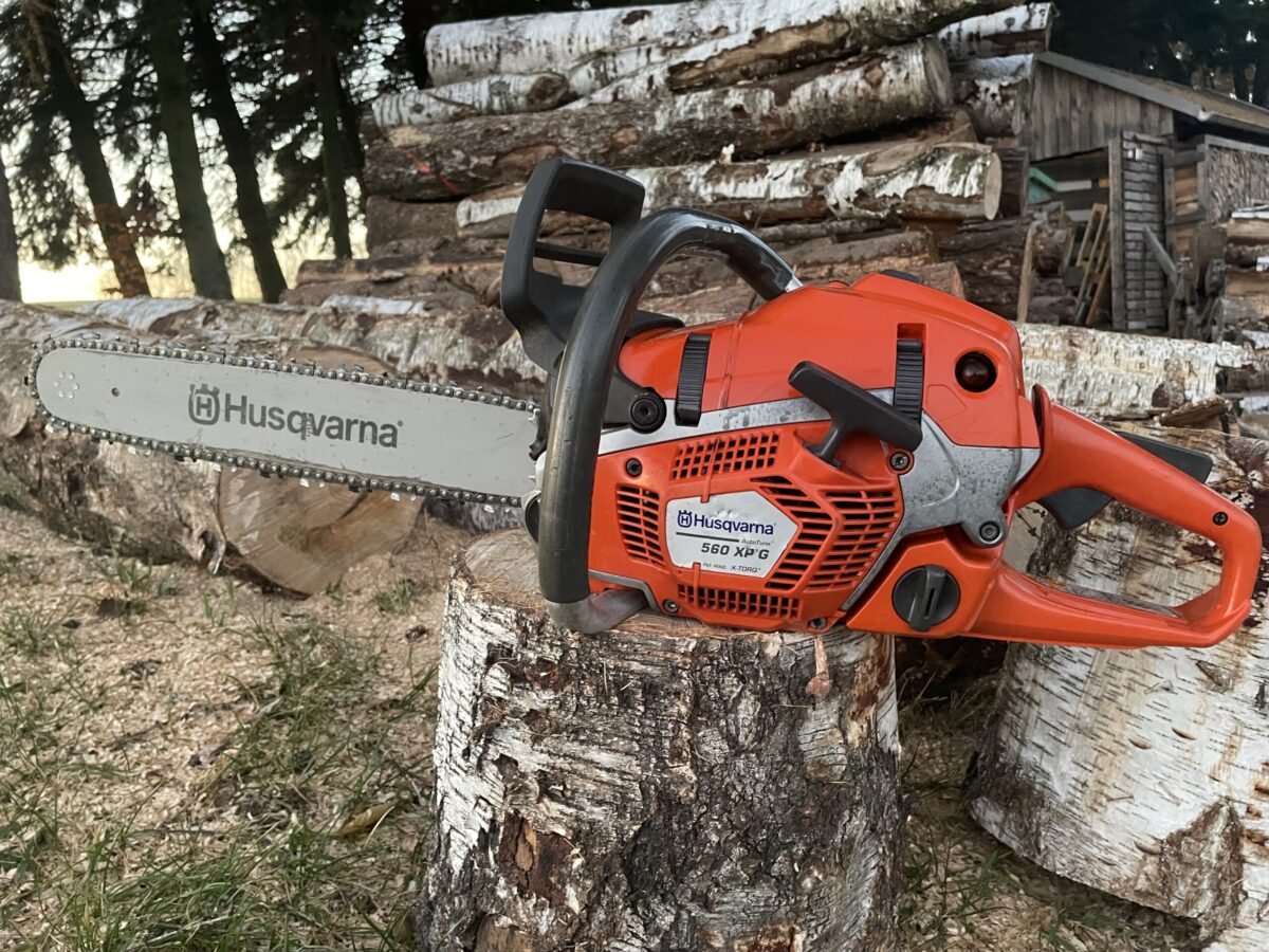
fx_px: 953
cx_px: 634
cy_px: 476
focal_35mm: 26
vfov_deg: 53.1
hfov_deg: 67.3
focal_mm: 4.2
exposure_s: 1/41
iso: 500
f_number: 1.6
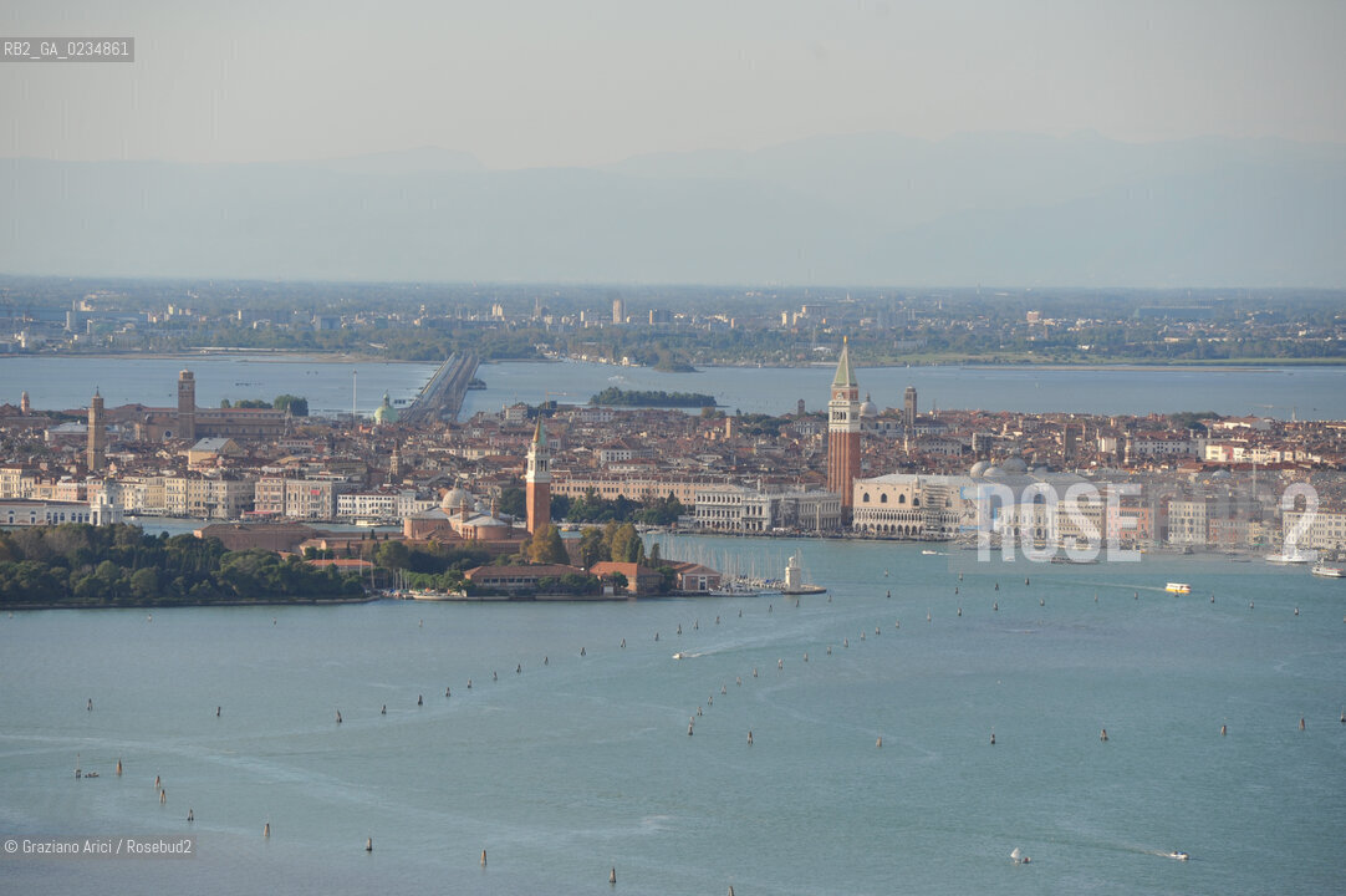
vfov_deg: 6.9
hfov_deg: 10.3
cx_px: 673
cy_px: 448
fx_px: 7473
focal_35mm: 200
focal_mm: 200
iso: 400
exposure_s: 1/1250
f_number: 7.1
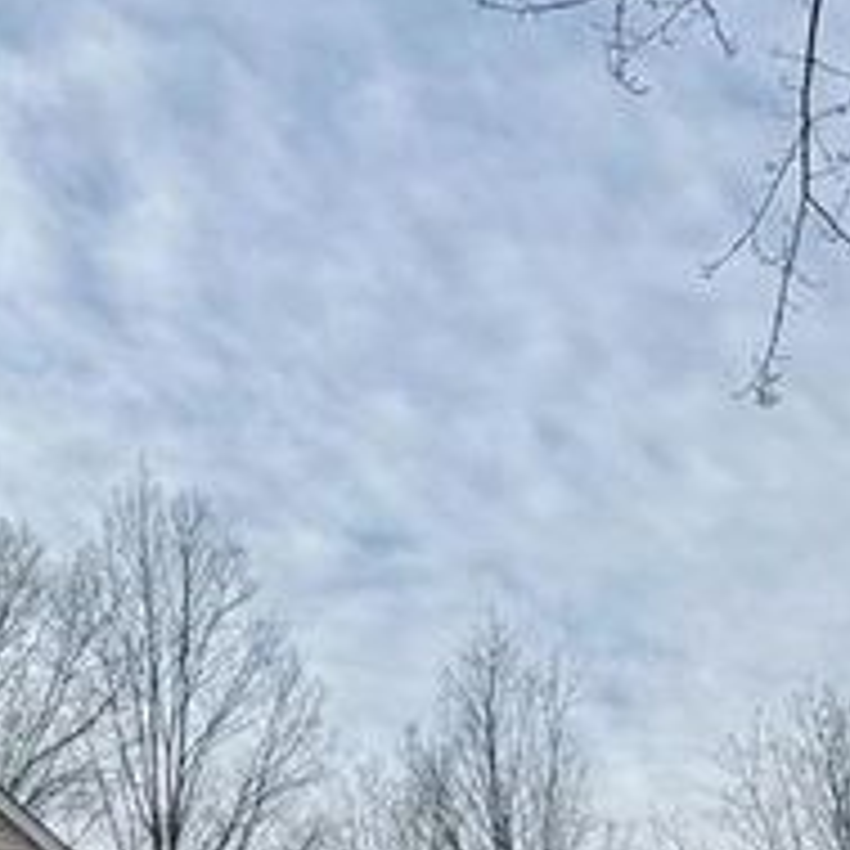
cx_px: 369
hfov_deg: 23.0
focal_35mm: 75
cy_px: 1441
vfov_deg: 18.8
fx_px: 2084
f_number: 1.78
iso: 80
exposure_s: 1/4049
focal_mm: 6.76
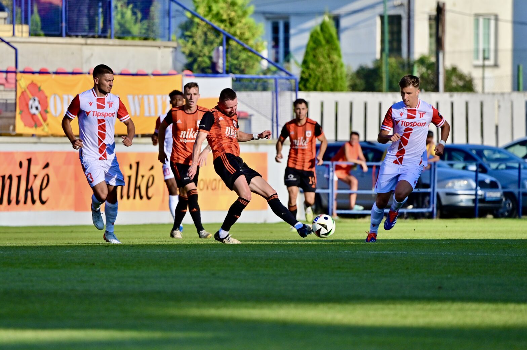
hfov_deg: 5.2
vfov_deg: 3.4
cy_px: 175
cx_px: 264
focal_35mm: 400
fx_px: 5851
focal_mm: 400
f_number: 6.3
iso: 400
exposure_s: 1/2500
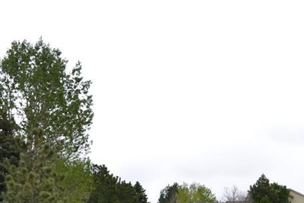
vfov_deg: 17.1
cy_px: 314
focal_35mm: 71
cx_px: 160
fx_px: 600
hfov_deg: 28.4
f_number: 5
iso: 100
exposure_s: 1/200
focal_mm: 18
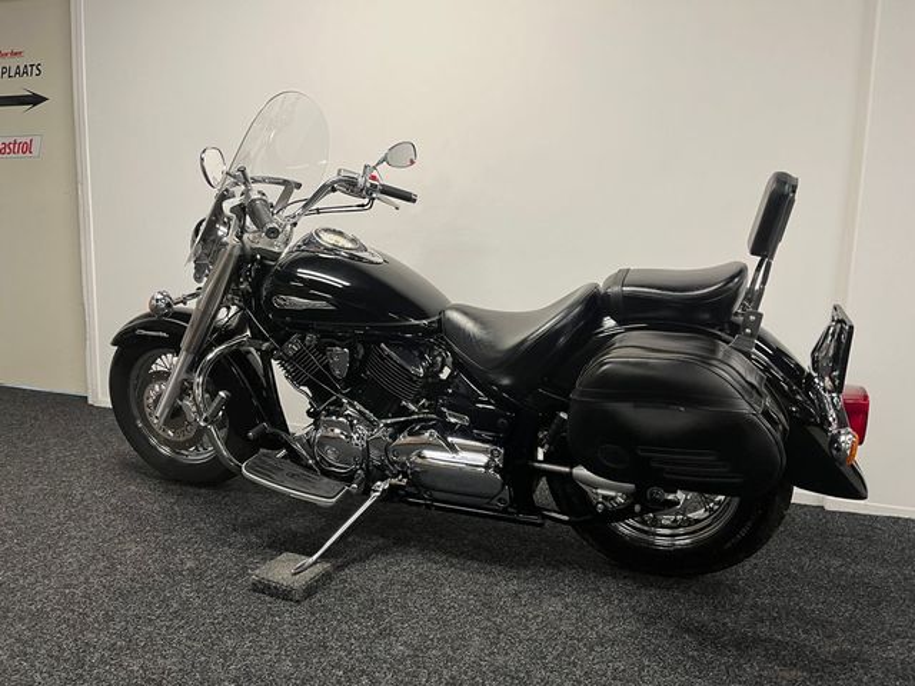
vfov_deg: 53.1
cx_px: 458
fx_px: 687
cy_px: 343
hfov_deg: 67.3
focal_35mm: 26
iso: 100
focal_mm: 5.1
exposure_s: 1/50
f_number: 1.6
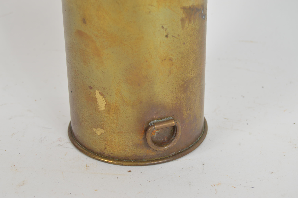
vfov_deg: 16.5
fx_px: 682
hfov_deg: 24.6
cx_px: 149
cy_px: 99
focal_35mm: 82
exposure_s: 1/80
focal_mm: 55
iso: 100
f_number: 9
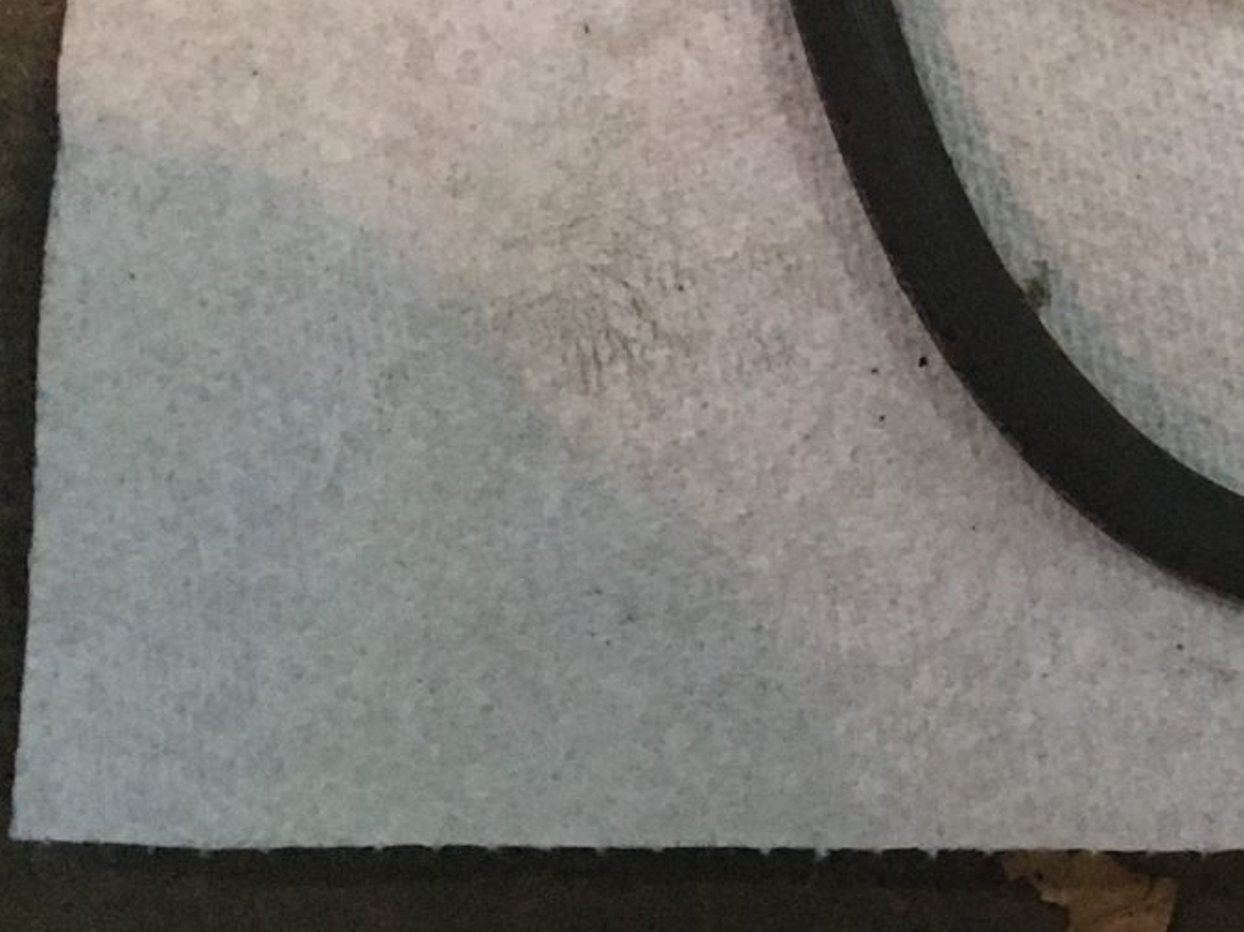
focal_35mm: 88
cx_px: 1476
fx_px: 3162
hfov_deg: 20.8
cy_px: -365
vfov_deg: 15.7
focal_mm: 4.15
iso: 160
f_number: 2.2
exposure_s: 1/30
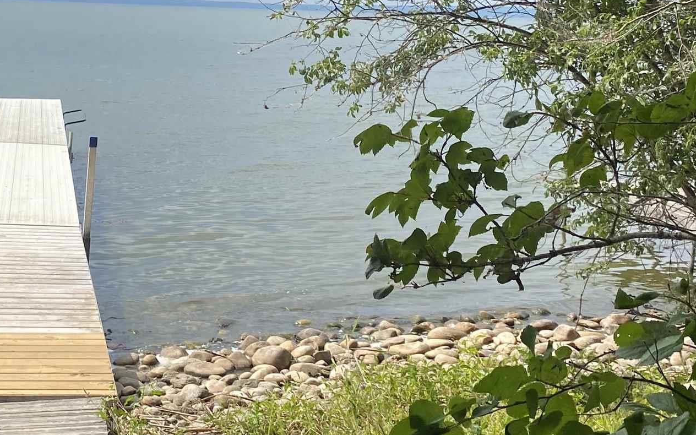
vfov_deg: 19.2
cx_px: 267
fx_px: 1271
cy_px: 73
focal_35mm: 67
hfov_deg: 30.5
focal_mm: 4.25
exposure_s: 1/2890
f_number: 1.8
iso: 32
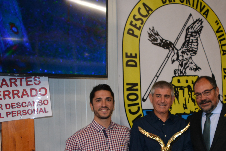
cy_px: 100
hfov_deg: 43.6
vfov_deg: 30.4
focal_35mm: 44
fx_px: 276
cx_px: 156
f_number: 3.5
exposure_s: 1/60
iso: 1400
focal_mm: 18
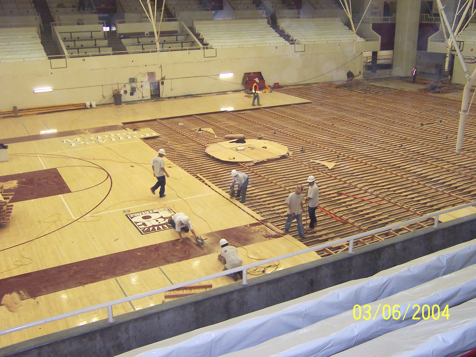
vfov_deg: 39.7
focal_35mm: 36
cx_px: 238
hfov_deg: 51.4
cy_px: 178
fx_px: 495
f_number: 2.8
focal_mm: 5.6
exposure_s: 1/60
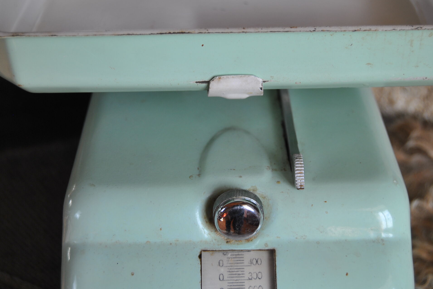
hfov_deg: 31.4
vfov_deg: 21.2
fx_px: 770
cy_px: 146
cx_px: 216
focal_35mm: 64
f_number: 5
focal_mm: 42
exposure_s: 1/40
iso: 200
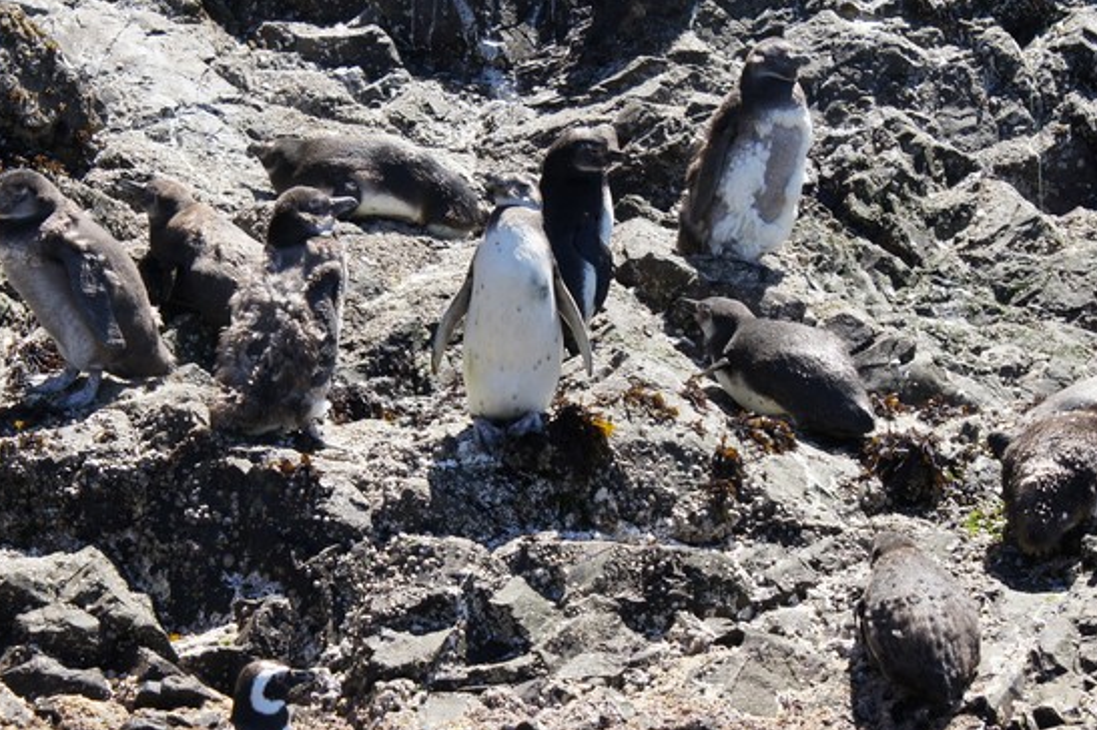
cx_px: 353
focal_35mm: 264
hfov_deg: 7.8
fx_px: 8039
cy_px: 325
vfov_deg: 5.2
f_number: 7.1
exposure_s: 1/320
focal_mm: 89
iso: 200
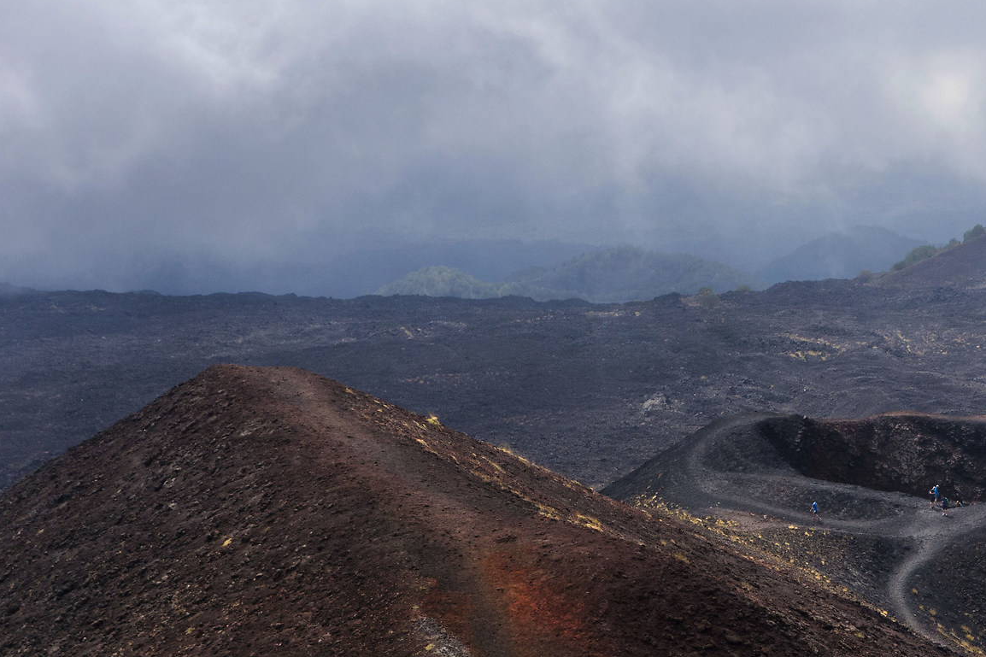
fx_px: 2848
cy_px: 535
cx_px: 954
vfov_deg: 13.1
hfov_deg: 19.2
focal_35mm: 104
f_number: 5.6
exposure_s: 1/500
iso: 125
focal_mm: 18.66
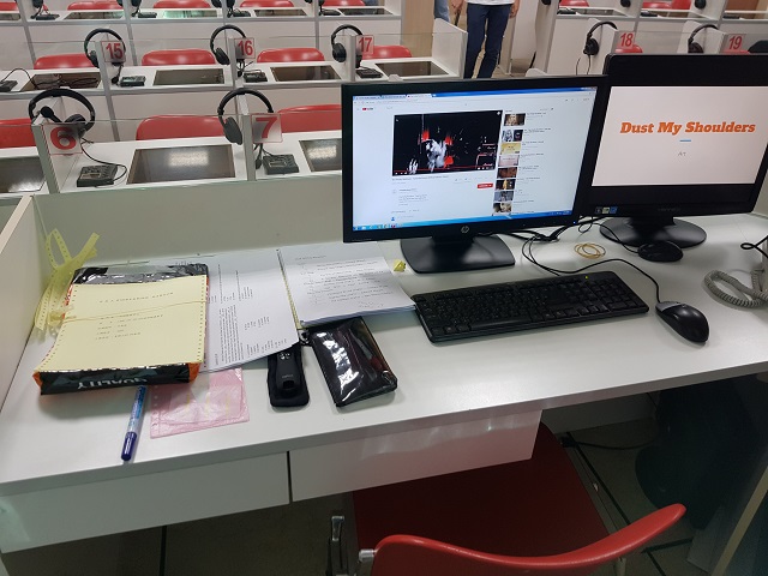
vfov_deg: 53.1
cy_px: 288
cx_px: 384
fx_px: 577
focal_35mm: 26
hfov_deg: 67.3
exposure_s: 1/60
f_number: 1.7
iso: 80
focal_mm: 4.2
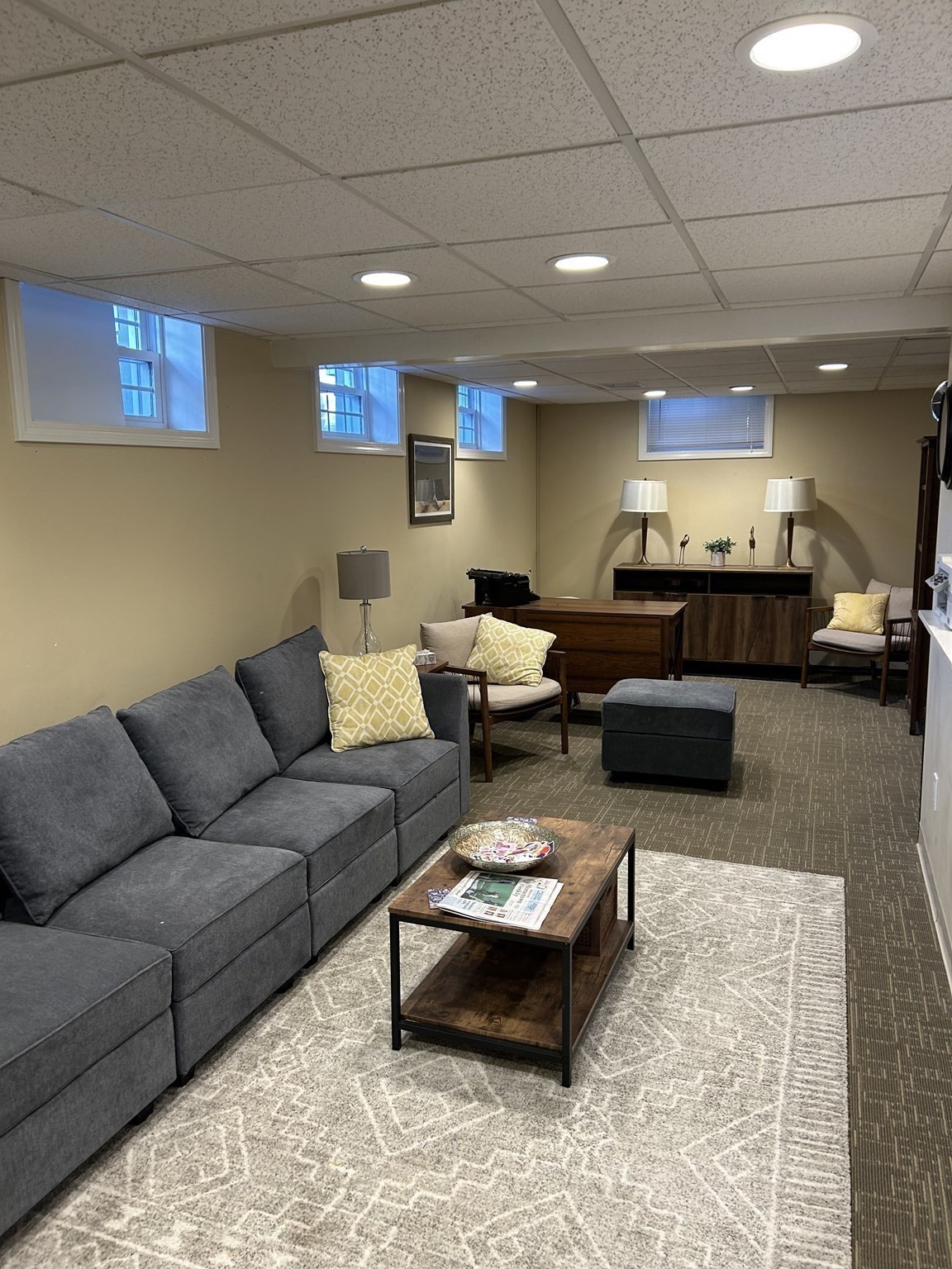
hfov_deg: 53.1
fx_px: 953
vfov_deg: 67.3
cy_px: 634
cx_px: 476
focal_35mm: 26
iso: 100
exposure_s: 1/60
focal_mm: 5.7
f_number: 1.5
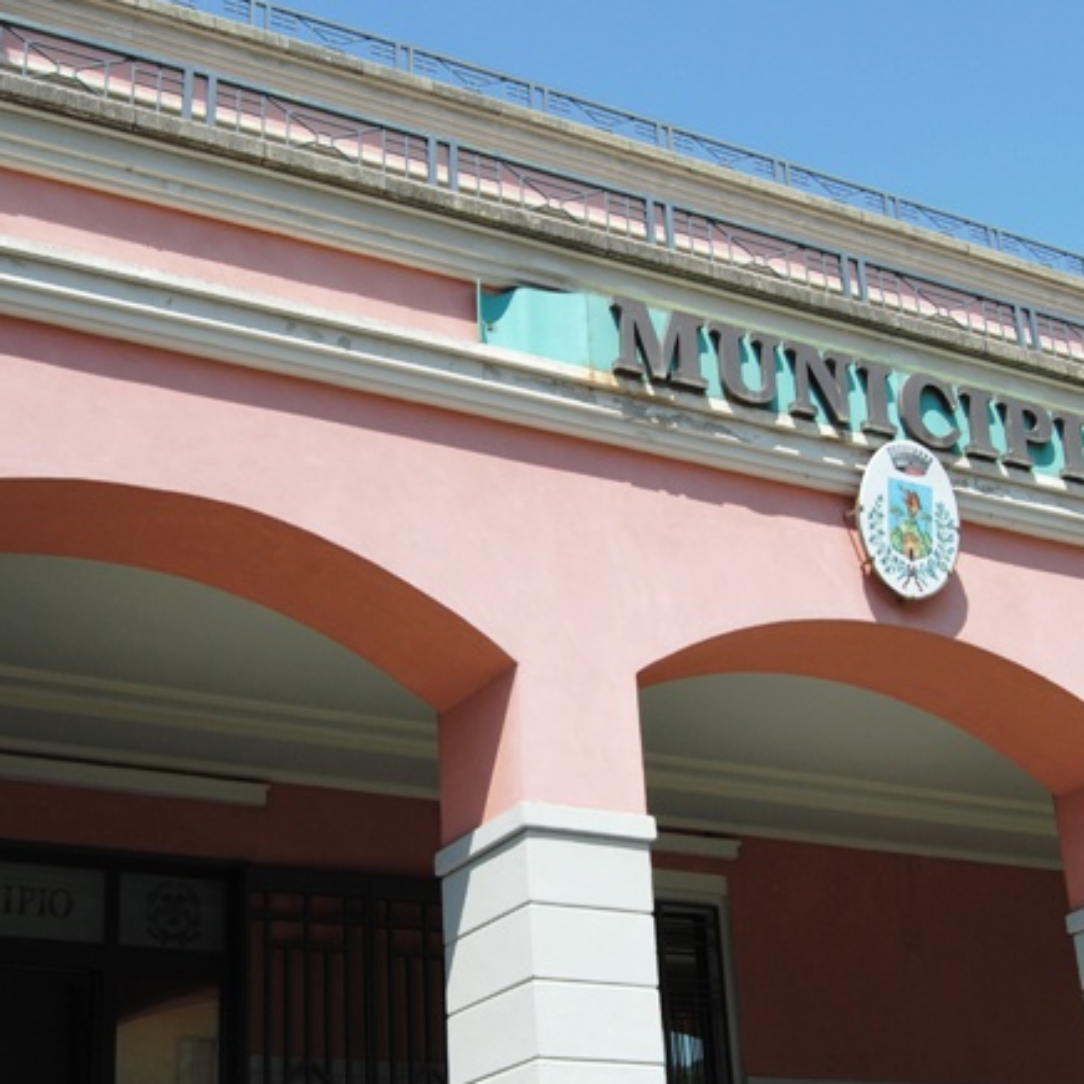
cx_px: 532
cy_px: 615
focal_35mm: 54
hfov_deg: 31.6
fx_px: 1913
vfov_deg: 31.6
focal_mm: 18
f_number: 8
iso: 100
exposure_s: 1/250
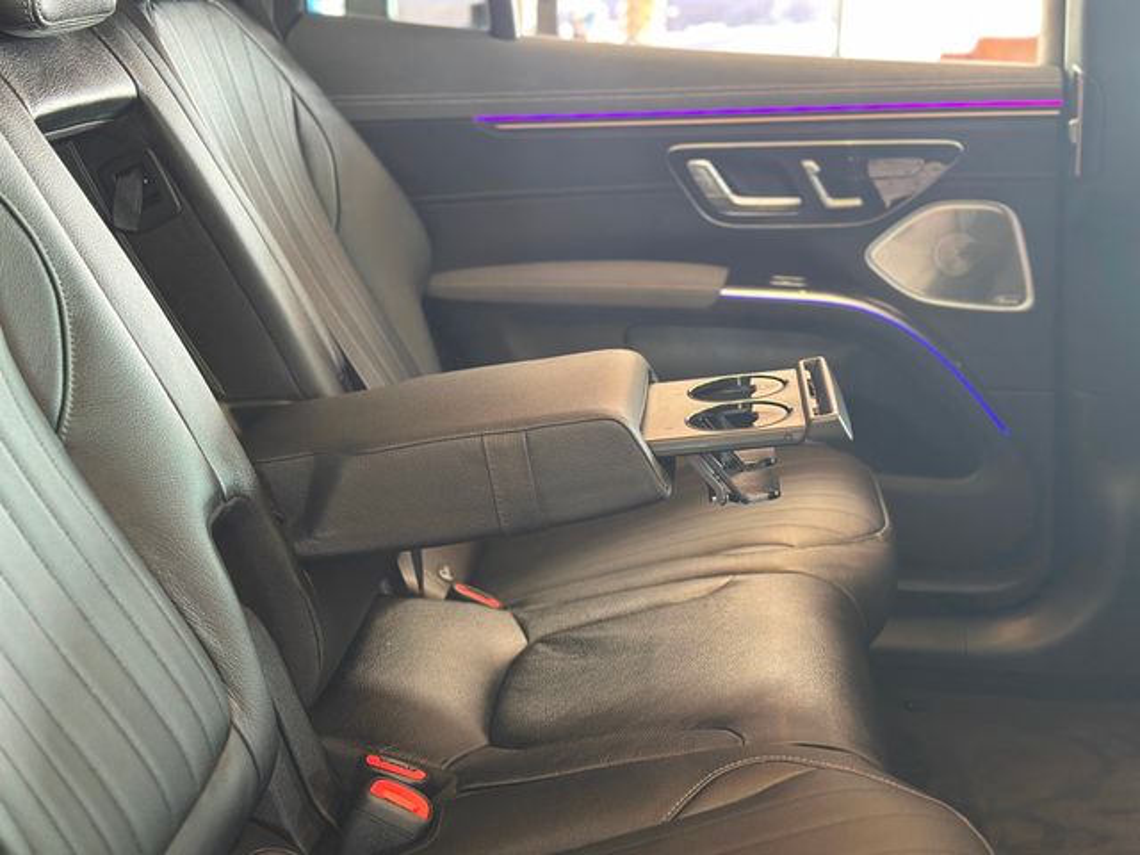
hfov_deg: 39.7
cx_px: 570
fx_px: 1581
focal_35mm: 48
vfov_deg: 30.3
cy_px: 428
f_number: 1.78
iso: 320
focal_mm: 6.86
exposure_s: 1/40
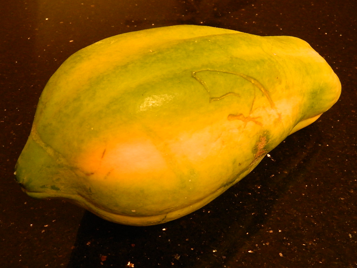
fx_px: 423
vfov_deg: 35.1
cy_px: 134
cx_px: 178
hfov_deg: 45.8
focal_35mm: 41
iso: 400
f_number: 3.5
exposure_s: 1/13
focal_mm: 7.3
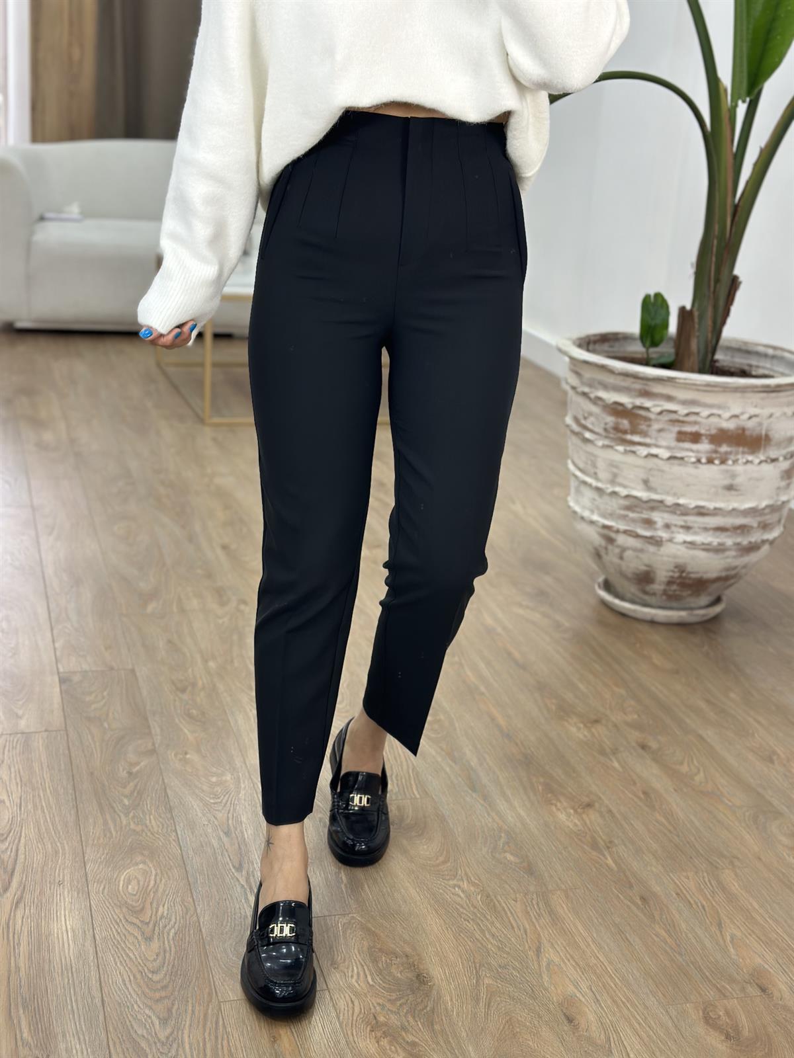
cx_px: 397
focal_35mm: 48
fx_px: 1468
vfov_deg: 39.7
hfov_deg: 30.3
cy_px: 529
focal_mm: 6.86
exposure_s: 1/100
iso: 100
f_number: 1.78
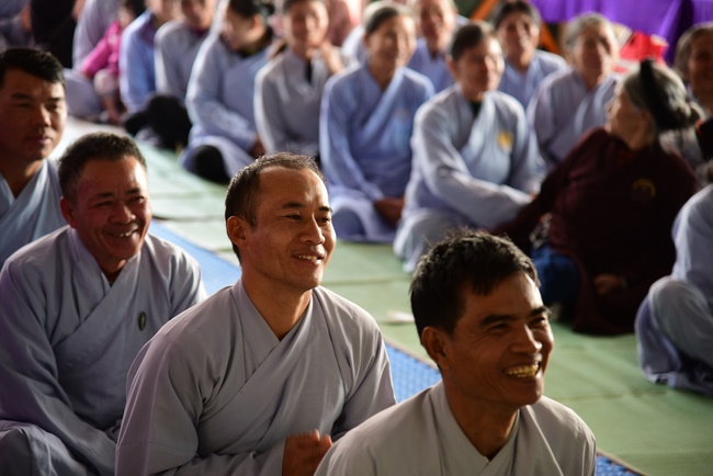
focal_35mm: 110
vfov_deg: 12.5
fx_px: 2179
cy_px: 238
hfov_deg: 18.6
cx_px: 356
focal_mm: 110
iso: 400
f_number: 4
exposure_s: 1/50
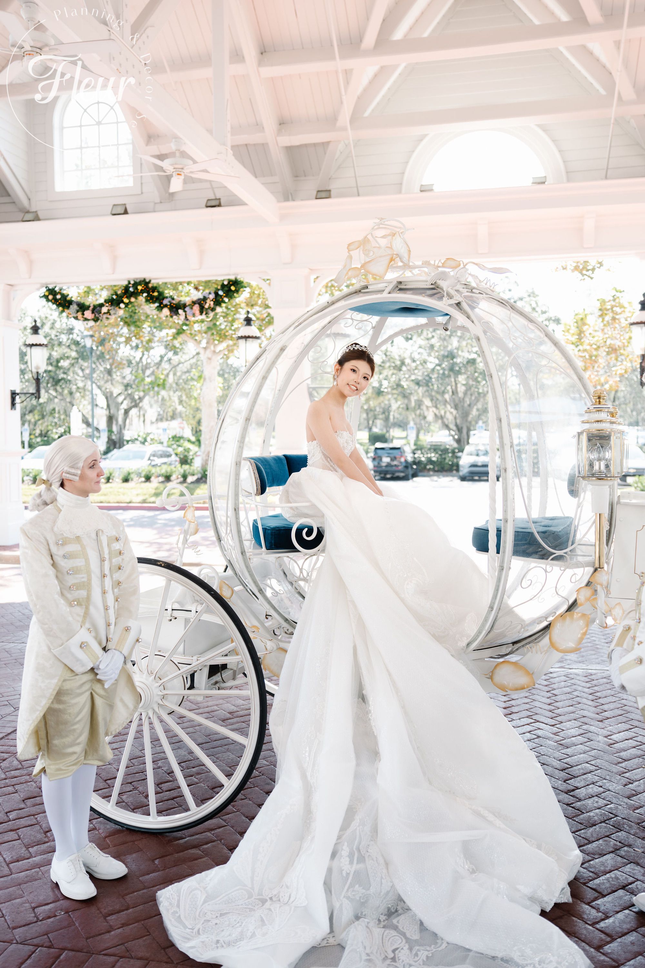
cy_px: 484
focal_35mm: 28
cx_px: 322
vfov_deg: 65.5
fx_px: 752
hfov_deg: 46.4
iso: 100
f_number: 2
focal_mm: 28
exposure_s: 1/250
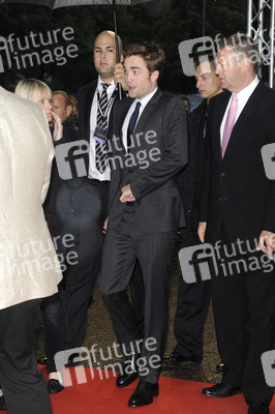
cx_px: 138
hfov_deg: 13.9
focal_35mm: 98
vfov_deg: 20.8
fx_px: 1125
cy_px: 207
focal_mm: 98
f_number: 6.3
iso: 800
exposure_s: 1/160
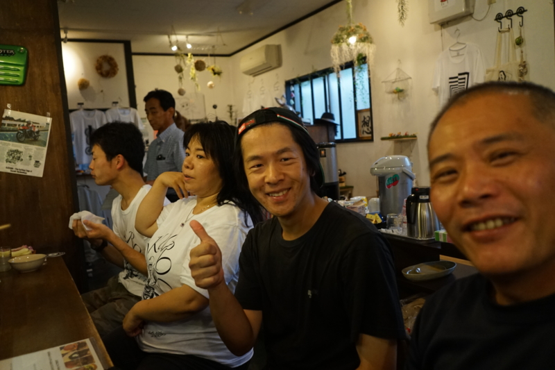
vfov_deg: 43.6
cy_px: 185
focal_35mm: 30
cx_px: 278
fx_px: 462
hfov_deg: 61.9
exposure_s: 1/200
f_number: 2.8
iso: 1600
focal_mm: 20
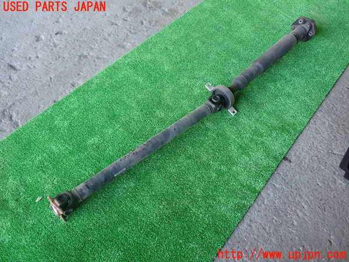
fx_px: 302
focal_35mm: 30
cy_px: 131
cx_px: 174
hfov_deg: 60.0
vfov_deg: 46.8
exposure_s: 1/40
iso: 200
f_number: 2.3
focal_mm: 5.4
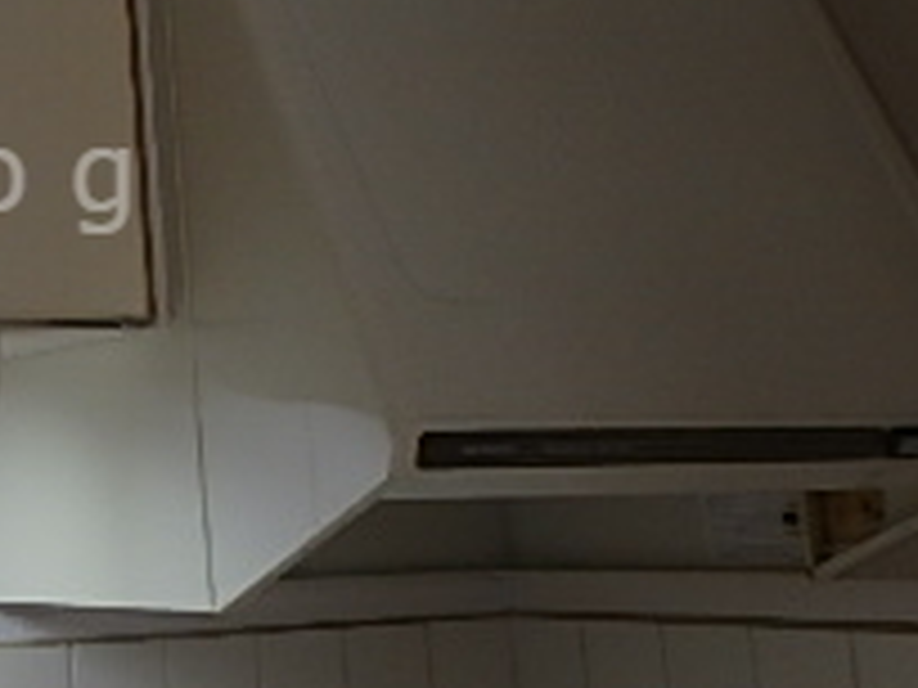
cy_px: 180
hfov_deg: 26.5
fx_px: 1750
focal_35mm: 66
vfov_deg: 22.1
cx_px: -153
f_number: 3.5
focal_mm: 3.7
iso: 200
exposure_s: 1/50
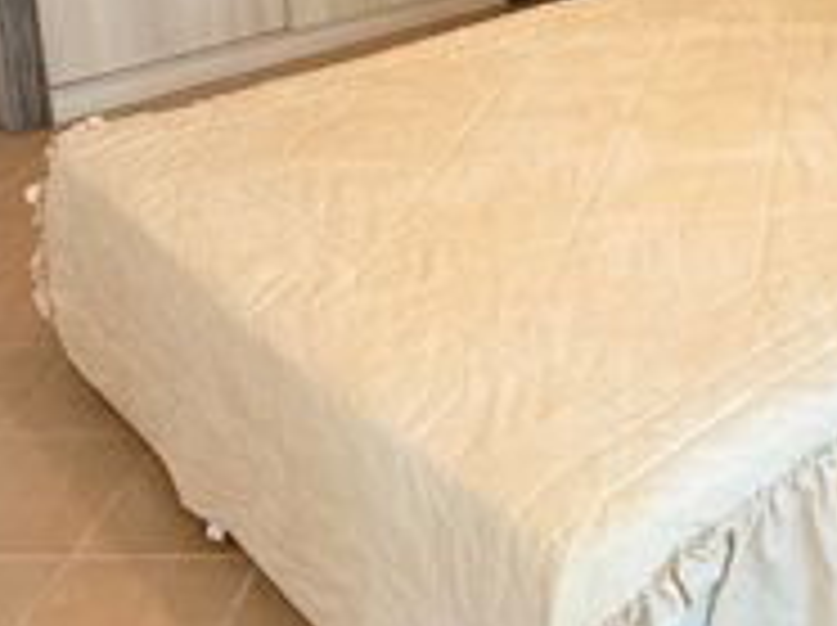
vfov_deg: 24.8
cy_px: -122
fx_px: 1280
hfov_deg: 34.2
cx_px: 754
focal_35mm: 53
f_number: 2.2
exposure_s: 1/50
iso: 250
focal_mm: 2.22
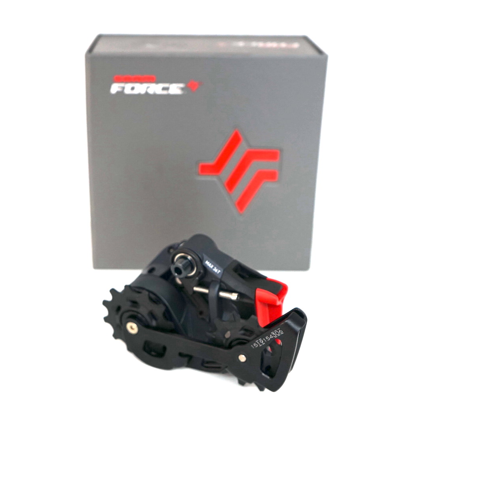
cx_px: 172
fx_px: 754
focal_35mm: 47
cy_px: 250
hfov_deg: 35.8
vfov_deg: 36.1
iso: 500
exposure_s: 1/60
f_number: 4.5
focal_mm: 36
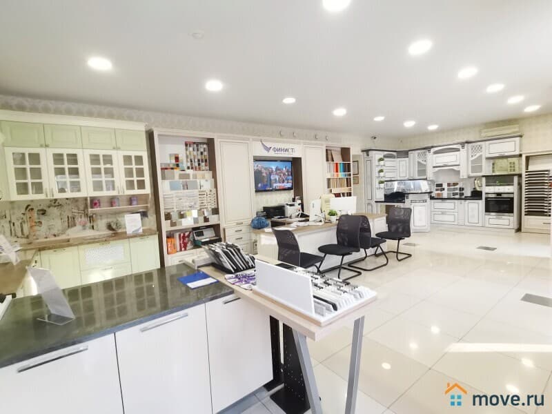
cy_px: 207
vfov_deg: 74.7
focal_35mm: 17
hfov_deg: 91.0
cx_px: 276
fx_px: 271
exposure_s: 1/33.3
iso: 200
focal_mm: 1.78
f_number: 2.4
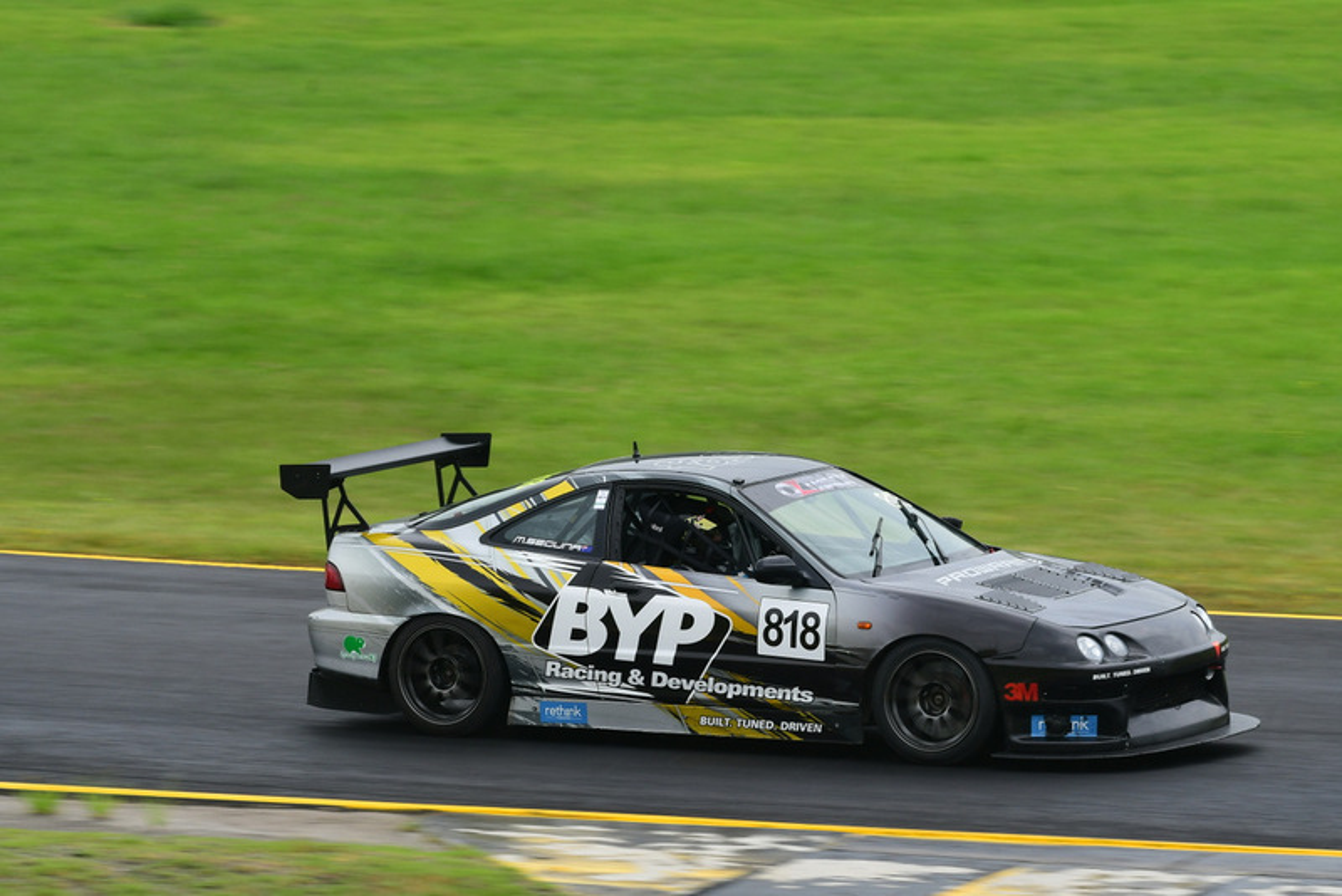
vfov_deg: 4.6
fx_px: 11187
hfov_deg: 6.9
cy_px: 448
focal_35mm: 300
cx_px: 671
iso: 400
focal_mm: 200
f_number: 11
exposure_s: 1/250
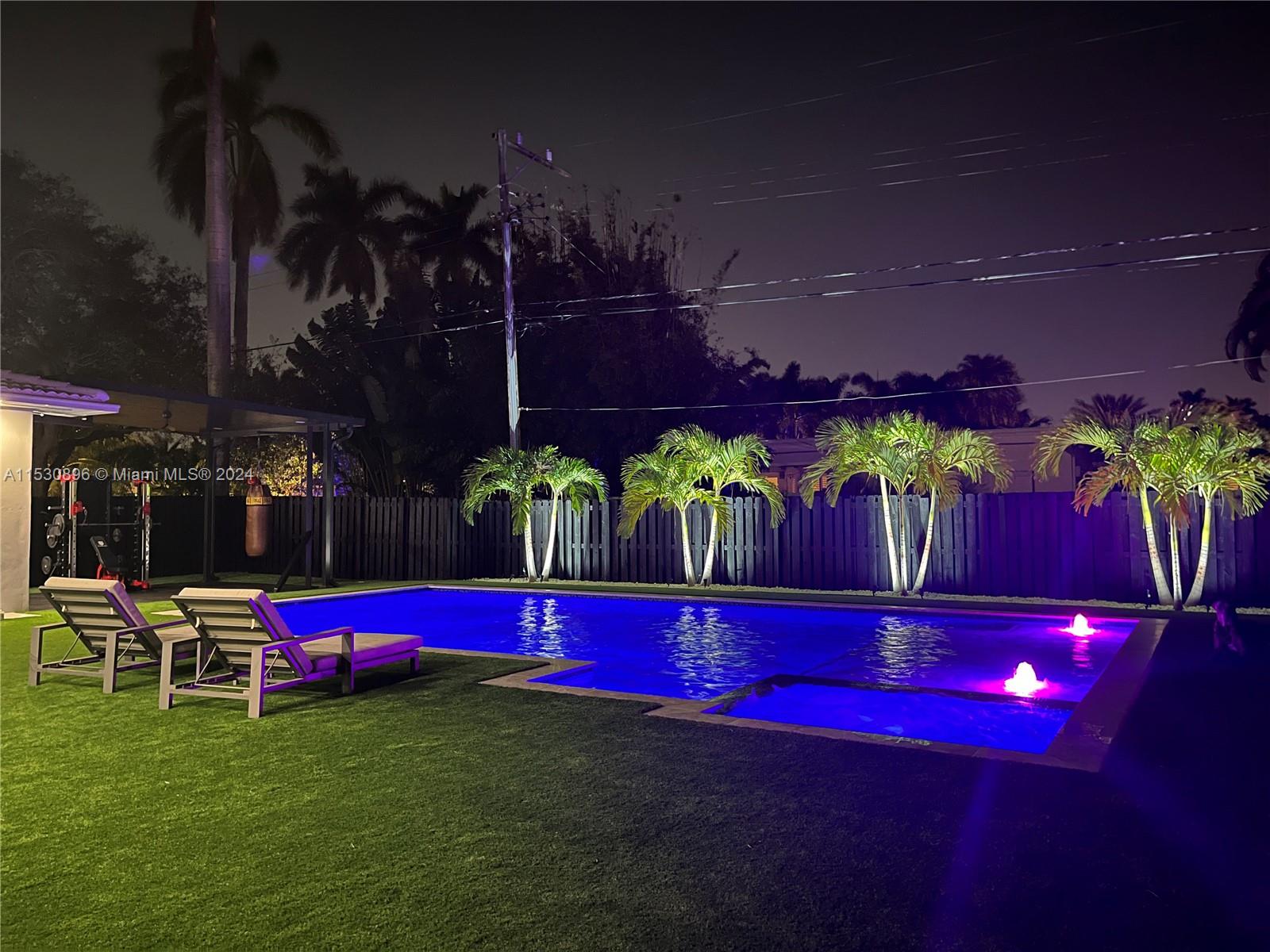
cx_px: 635
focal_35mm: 26
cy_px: 476
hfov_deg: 67.3
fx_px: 954
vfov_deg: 53.1
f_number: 1.6
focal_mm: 5.1
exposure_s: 1/9
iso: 1000
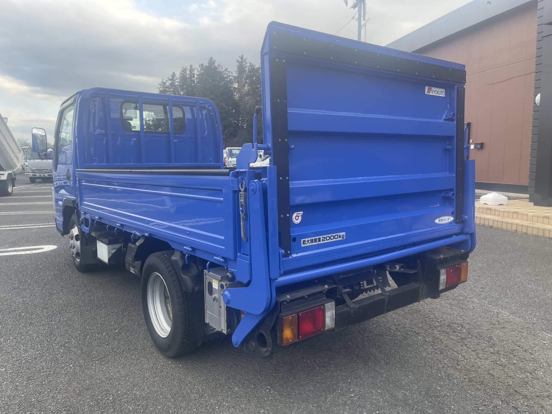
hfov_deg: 69.4
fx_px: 399
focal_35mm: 25
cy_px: 207
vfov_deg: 54.9
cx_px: 276
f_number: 1.6
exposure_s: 1/389
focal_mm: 5.1
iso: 32
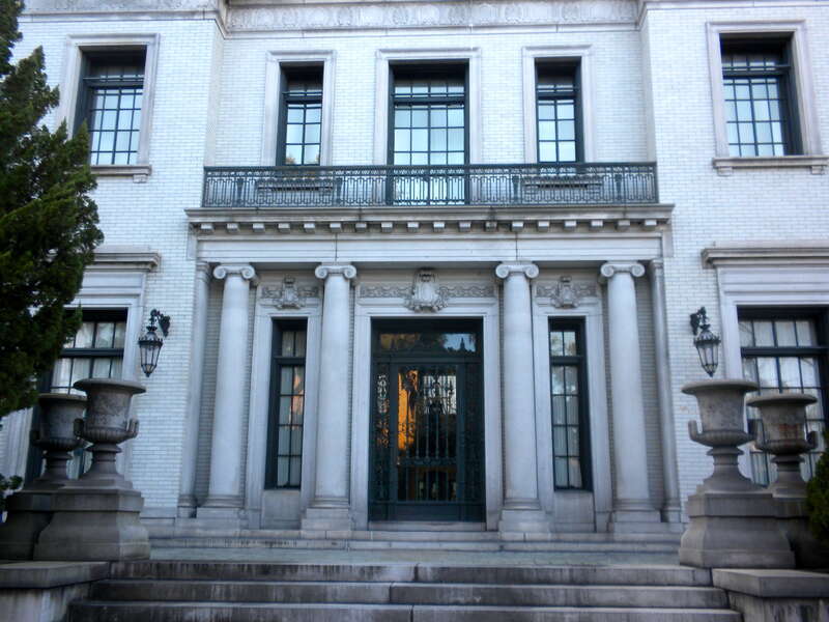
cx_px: 414
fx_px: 886
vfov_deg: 38.7
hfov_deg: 50.1
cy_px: 311
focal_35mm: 37
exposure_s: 1/59.4
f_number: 3.5
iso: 91
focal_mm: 6.6
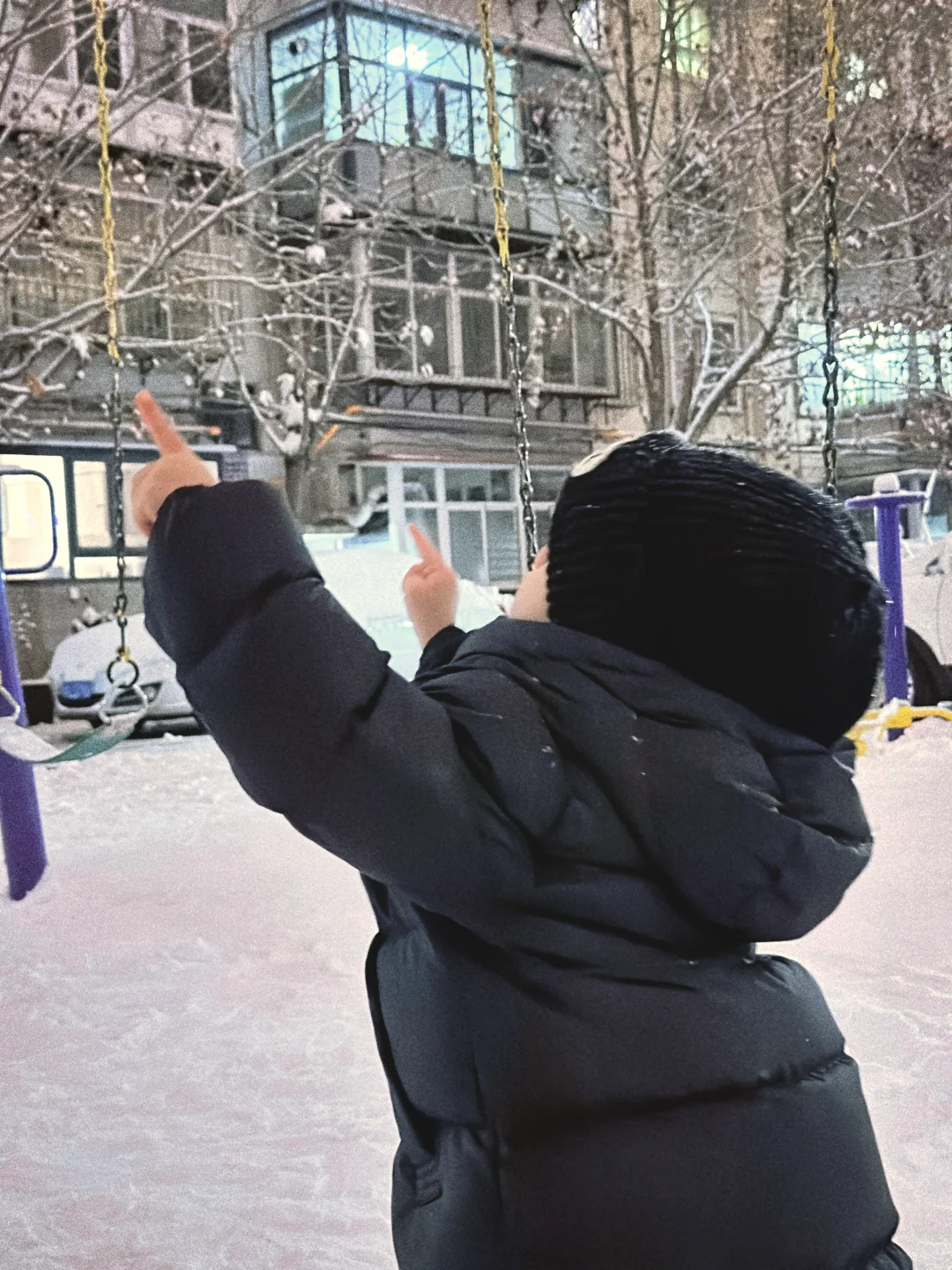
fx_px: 1760
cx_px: 476
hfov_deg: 30.3
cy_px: 635
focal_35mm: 48
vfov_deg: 39.7
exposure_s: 1/15
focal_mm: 6.86
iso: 10000
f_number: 1.78
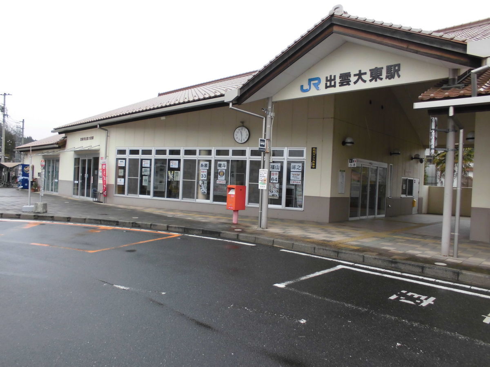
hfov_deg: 67.3
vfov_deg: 53.1
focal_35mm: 26
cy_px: 184
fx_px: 368
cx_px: 245
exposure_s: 1/100
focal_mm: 4.6
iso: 100
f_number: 3.5
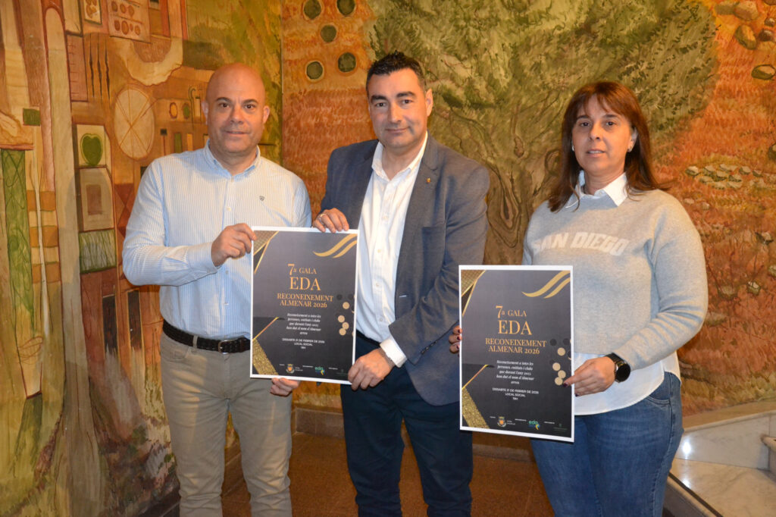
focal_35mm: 39
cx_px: 388
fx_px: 840
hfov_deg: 49.6
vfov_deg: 34.2
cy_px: 258
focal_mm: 26
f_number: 4
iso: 3200
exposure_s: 1/60
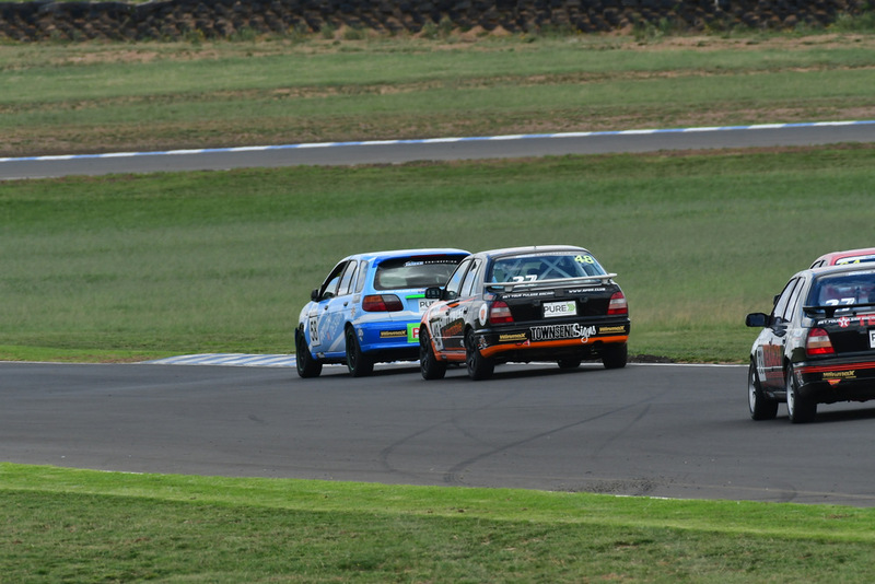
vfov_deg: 1.8
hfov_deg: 2.7
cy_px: 292
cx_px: 438
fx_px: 18235
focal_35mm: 750
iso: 500
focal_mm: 500
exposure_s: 1/640
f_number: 10
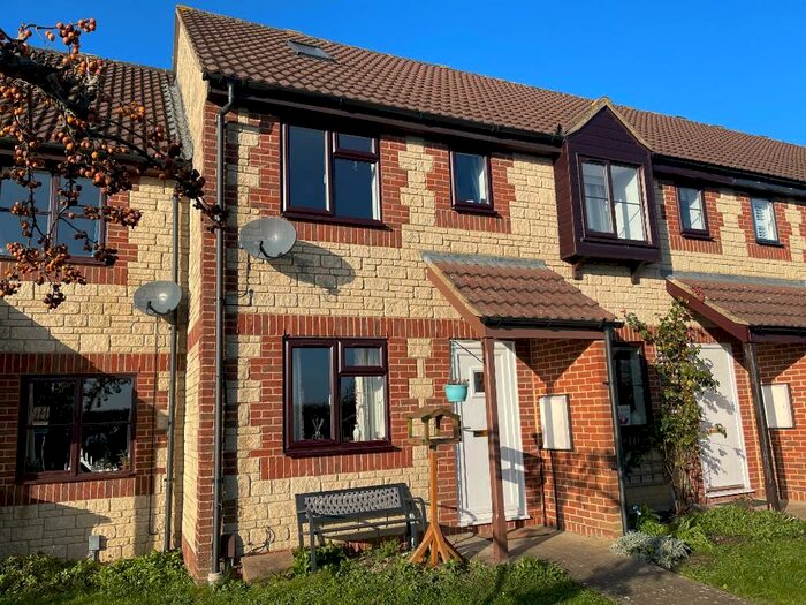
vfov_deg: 53.1
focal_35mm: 26
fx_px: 605
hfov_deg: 67.3
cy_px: 302
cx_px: 403
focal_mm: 5.1
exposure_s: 1/2857
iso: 32
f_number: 1.6
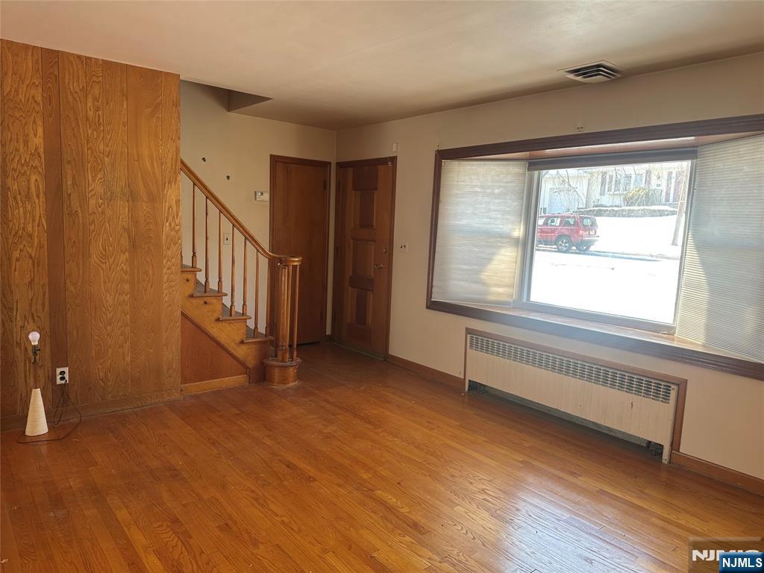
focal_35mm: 24
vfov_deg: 56.8
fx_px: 530
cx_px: 382
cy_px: 286
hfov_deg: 71.6
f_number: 1.78
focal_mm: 6.86
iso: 80
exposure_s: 1/120
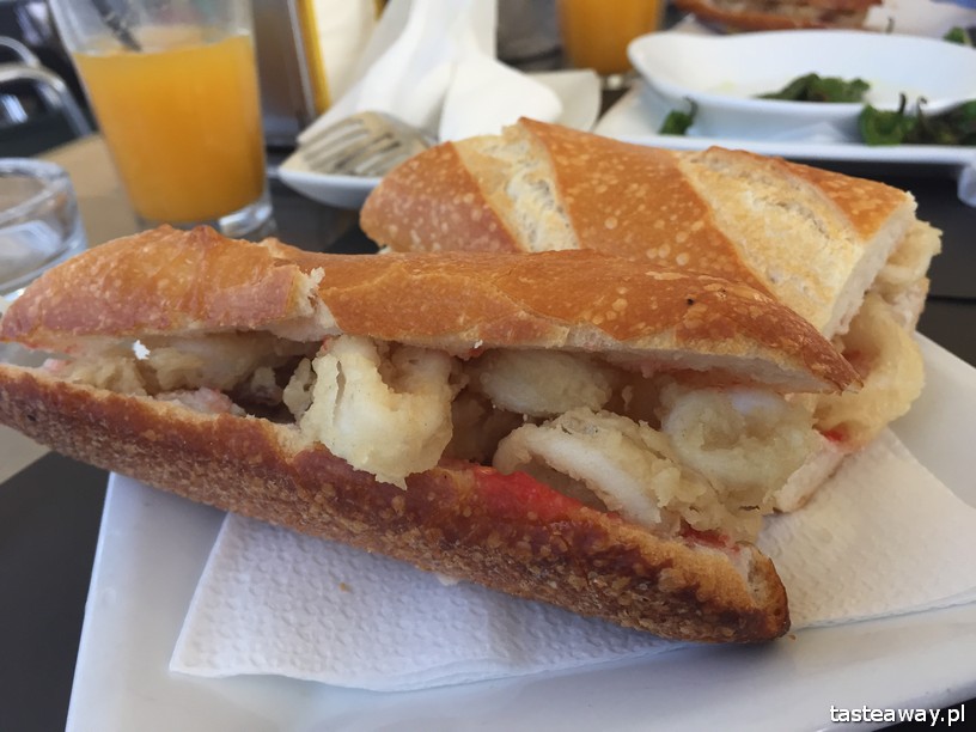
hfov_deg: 61.7
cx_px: 488
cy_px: 366
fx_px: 818
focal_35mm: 29
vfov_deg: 48.2
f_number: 2.2
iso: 80
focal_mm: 4.15
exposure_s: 1/30
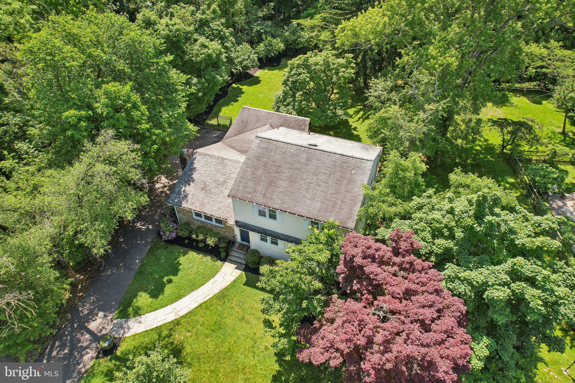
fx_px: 351
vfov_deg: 57.2
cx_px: 288
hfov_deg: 78.6
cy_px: 192
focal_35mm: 22
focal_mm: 8.4
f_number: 2.8
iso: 100
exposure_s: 1/500
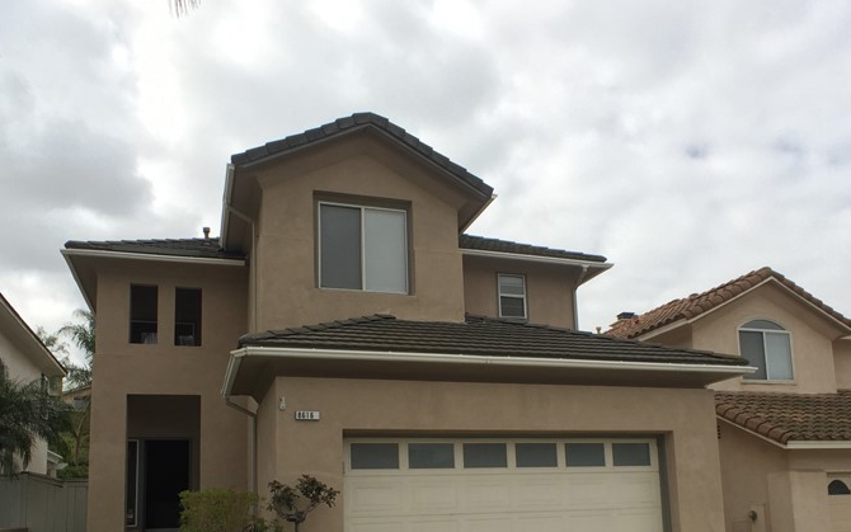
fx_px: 1090
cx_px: 450
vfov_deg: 27.0
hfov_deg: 42.6
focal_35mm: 47
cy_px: 410
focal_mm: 4.15
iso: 32
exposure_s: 1/1163
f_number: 2.2
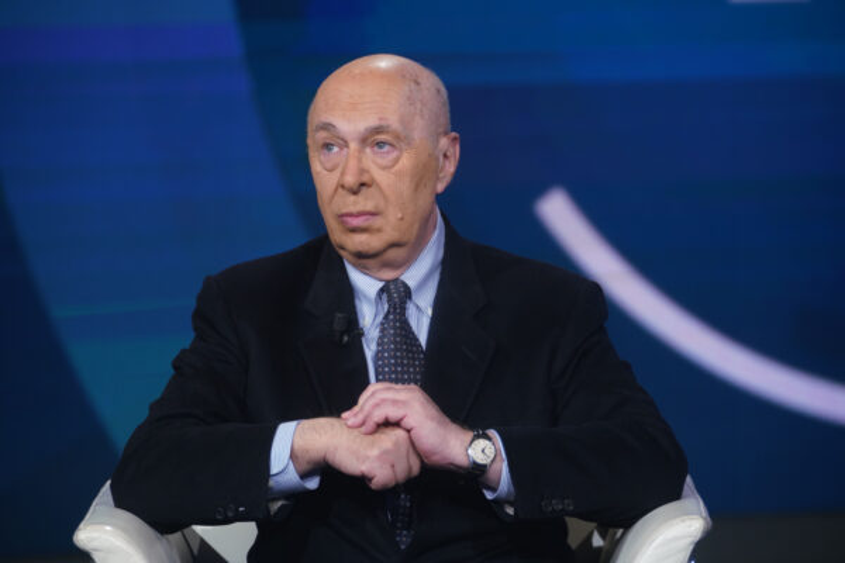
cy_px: 282
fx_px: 7041
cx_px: 422
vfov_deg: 4.6
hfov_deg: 6.9
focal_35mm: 300
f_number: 5.6
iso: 1250
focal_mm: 300
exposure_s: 1/125
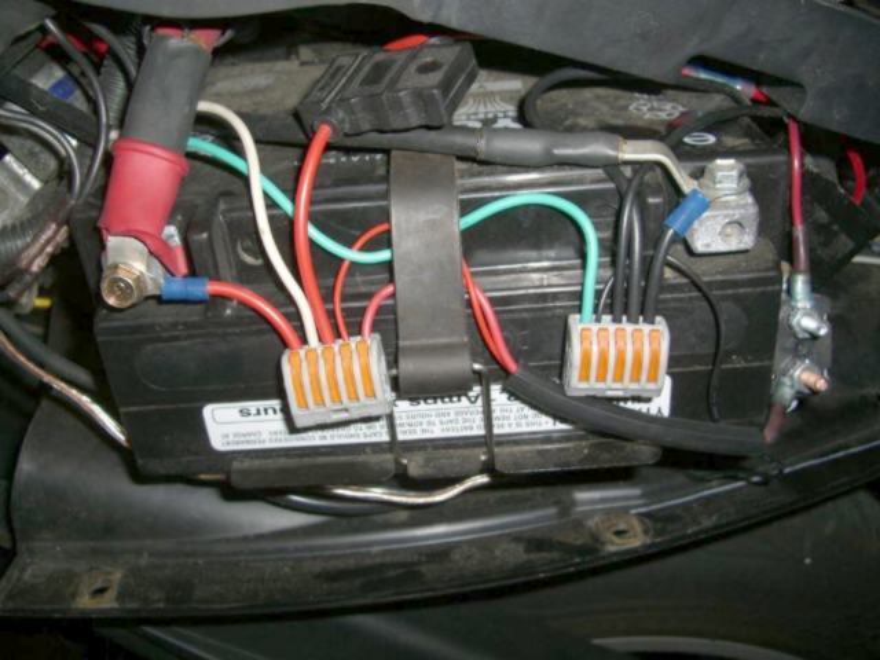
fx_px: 966
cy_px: 330
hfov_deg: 49.0
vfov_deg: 37.7
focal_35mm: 38
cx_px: 440
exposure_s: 1/60
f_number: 2.8
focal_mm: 7.9
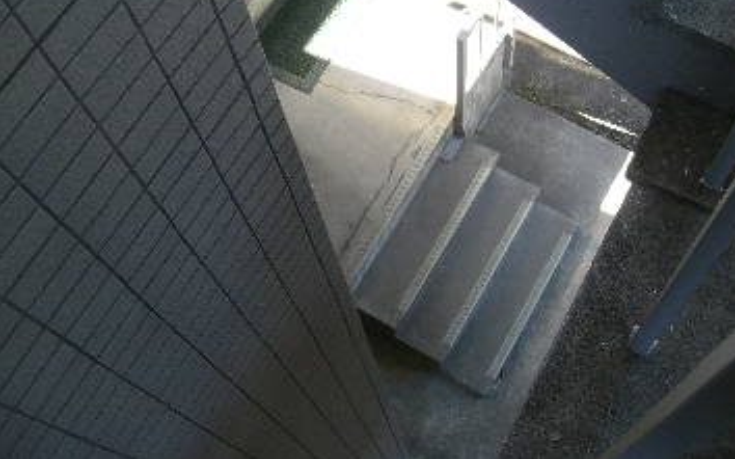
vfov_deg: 31.1
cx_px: 372
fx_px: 821
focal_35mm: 41
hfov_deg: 48.2
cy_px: 185
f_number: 3.1
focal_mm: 6.3
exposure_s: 1/100
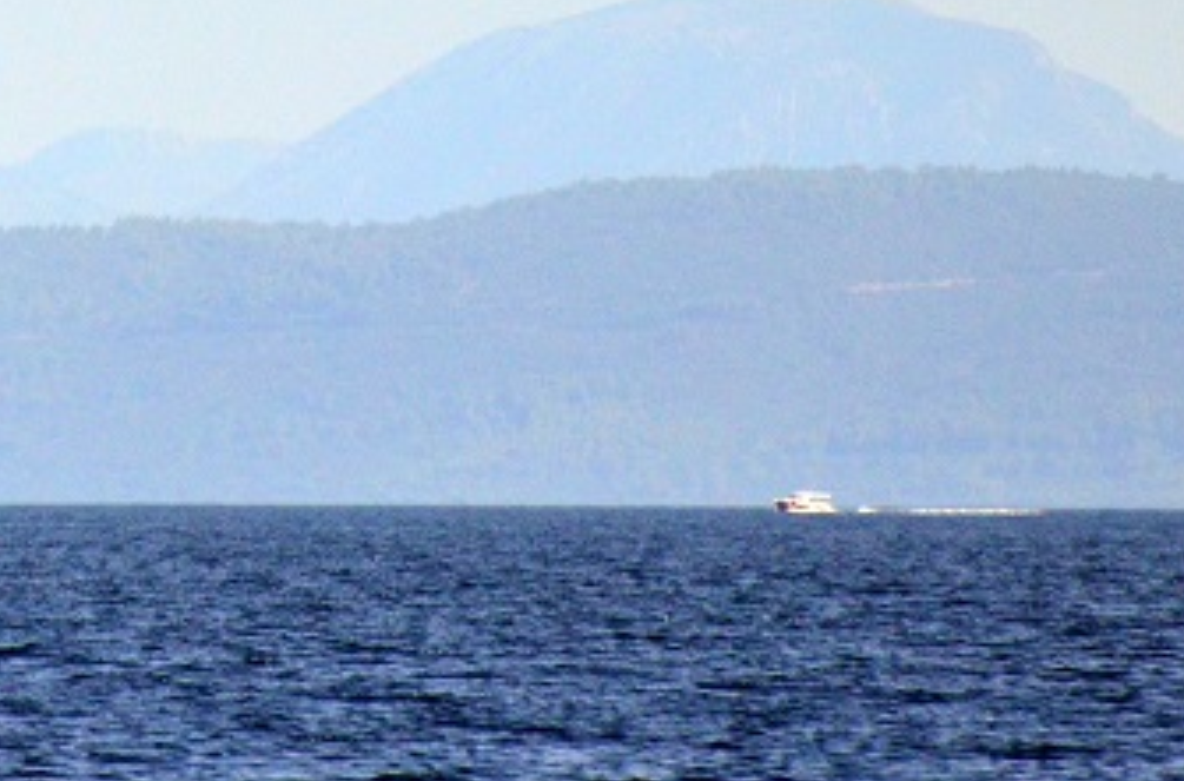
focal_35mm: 1345
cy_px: -102
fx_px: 44090
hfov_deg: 1.5
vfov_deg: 1.0
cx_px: -102
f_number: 5.6
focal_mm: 300
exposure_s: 1/8000
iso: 1600
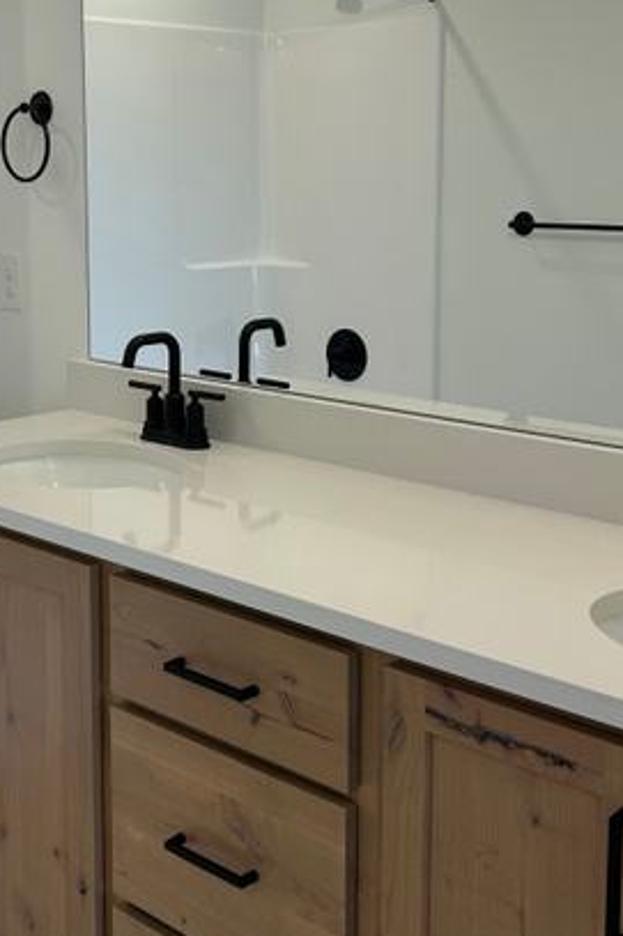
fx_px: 1325
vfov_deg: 38.6
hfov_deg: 26.2
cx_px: 186
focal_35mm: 51
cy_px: 345
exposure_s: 1/192
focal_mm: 5.7
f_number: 1.5
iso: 40
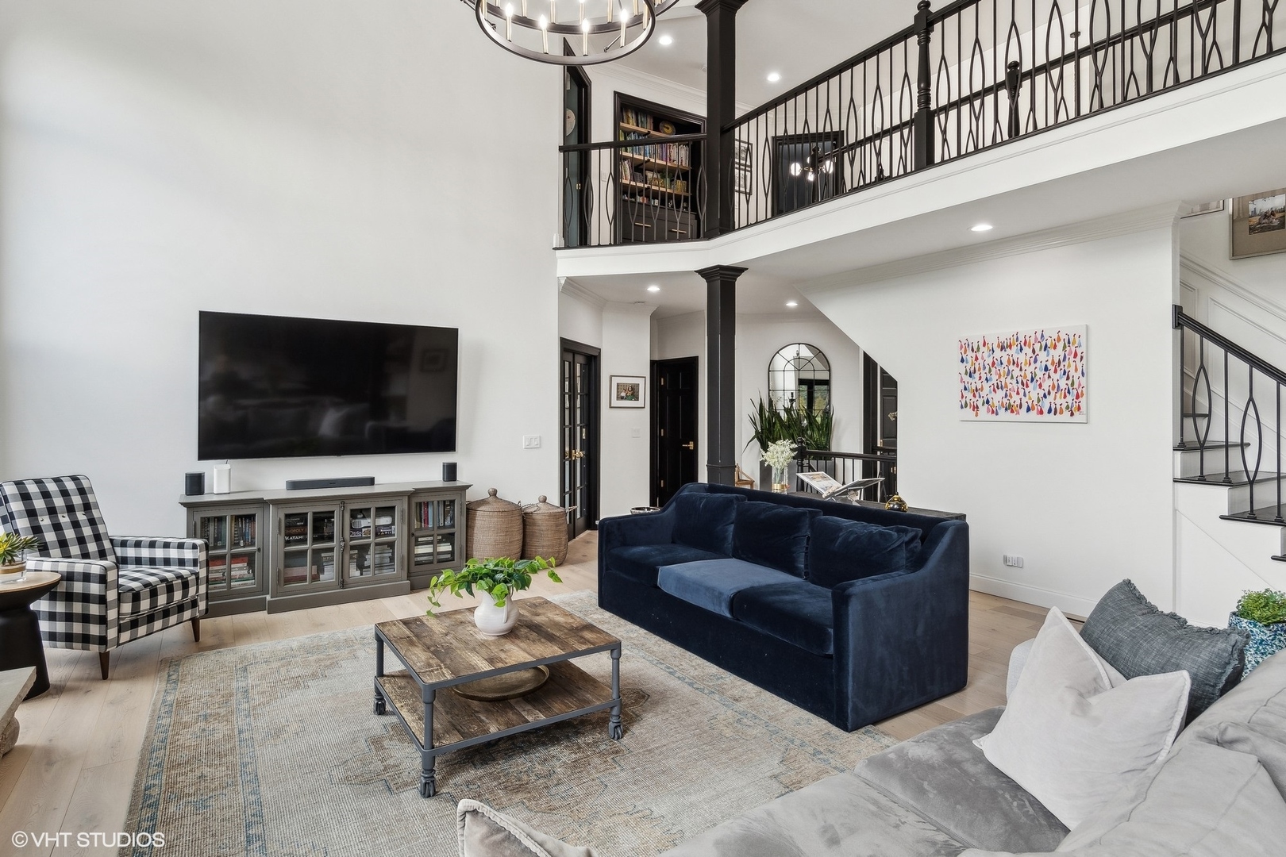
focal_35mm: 18
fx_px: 643
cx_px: 643
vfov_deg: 67.4
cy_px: 428
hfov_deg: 90.0
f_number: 8
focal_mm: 12
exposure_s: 1/20
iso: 250
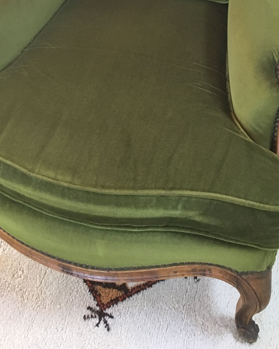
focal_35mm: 54
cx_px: 112
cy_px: 32
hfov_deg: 28.0
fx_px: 557
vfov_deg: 32.9
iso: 200
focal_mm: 4.15
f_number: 2.2
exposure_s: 1/33
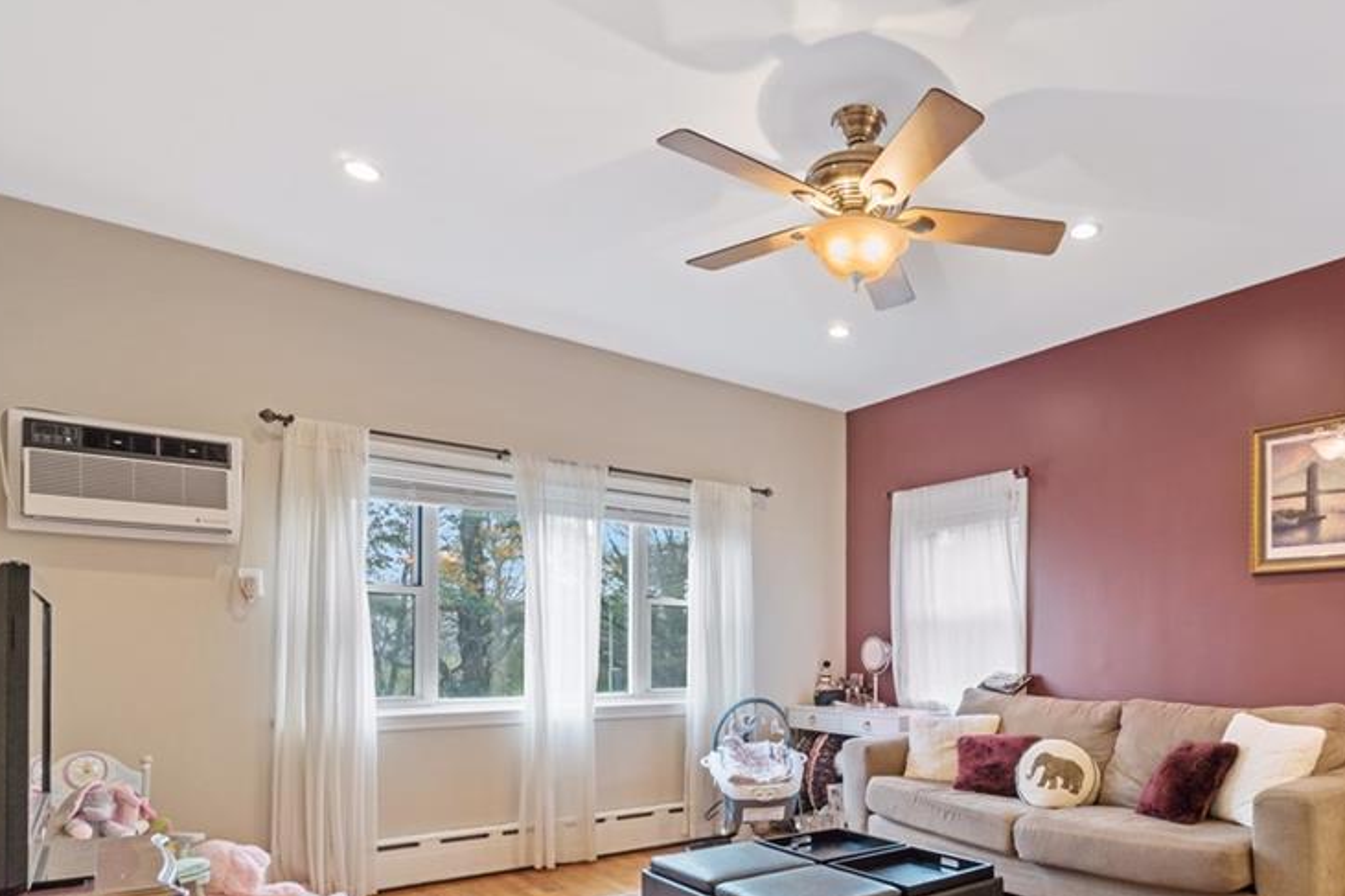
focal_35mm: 21
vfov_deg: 59.0
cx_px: 887
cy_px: 535
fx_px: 784
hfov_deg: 78.8
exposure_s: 1/5
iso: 100
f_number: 8
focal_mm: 10
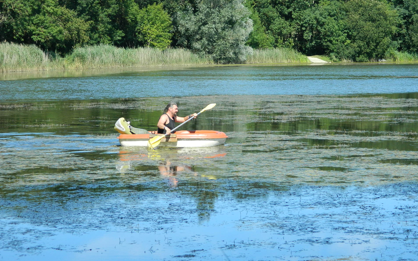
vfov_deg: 11.2
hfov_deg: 17.8
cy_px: 113
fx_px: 1333
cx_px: 221
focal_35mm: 117
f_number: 4.5
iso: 125
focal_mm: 18.6
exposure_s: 1/500
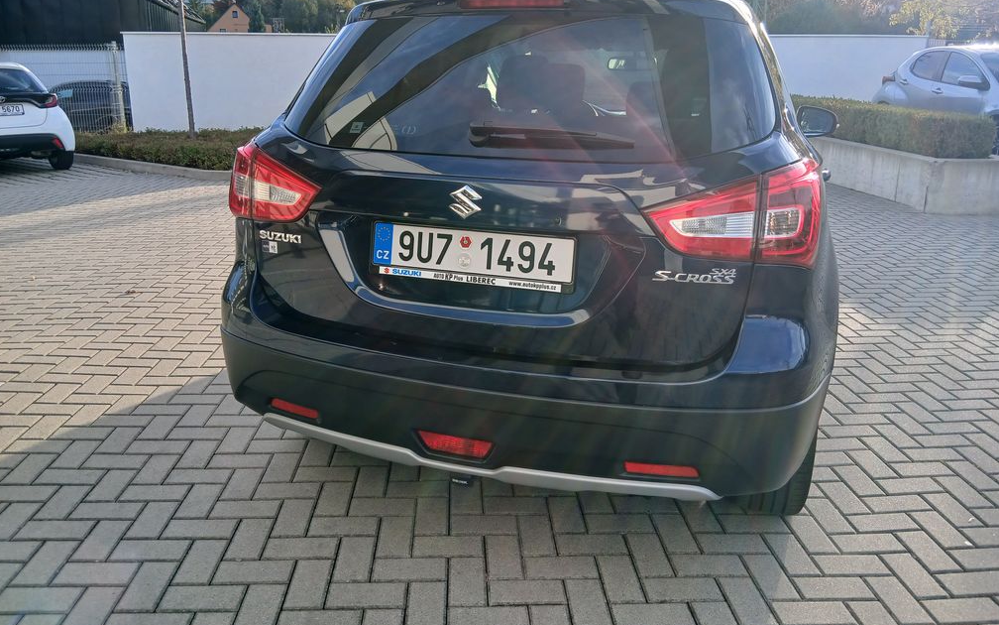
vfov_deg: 44.4
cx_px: 500
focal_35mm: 28
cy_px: 259
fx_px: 762
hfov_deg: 66.5
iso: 20
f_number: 1.8
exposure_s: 1/136
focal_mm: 3.98
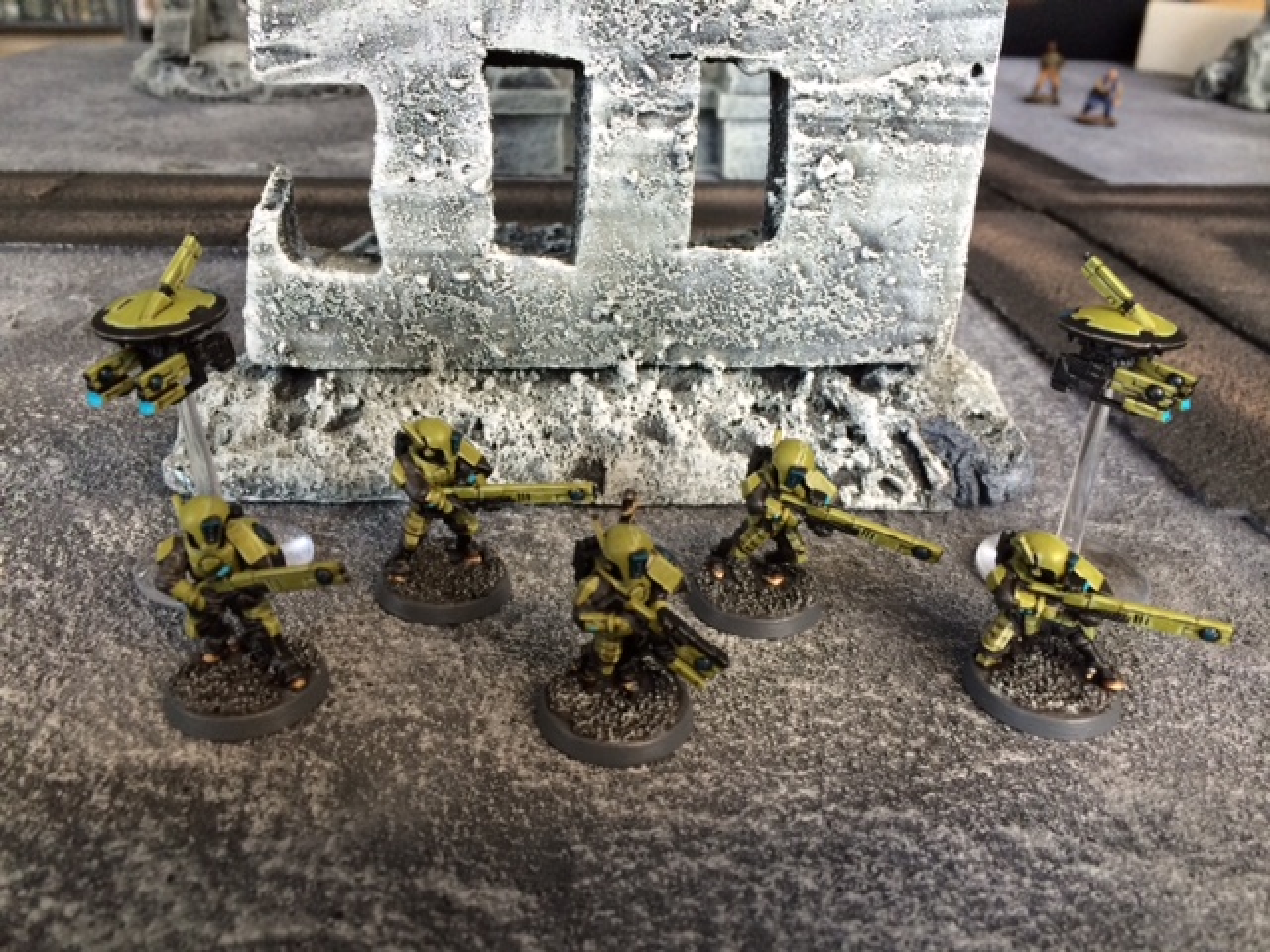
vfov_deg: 48.2
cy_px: 476
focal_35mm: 29
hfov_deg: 61.7
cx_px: 635
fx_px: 1064
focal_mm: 4.15
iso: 64
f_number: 2.2
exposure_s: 1/30
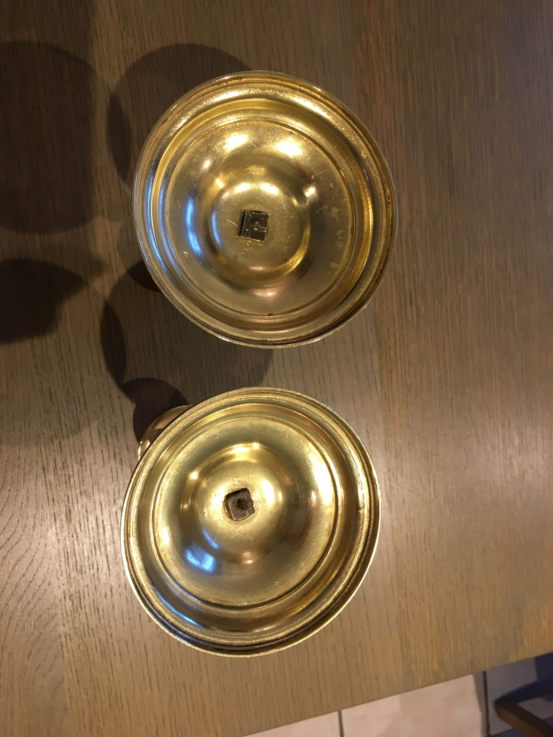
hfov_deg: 48.2
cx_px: 276
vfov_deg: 61.7
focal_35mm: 29
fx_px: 618
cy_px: 368
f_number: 2.2
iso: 100
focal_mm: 4.15
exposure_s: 1/33
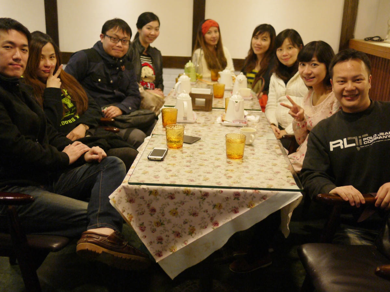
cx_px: 195
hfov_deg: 46.8
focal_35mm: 40
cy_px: 146
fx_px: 451
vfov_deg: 36.0
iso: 640
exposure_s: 1/60
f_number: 1.7
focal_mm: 20
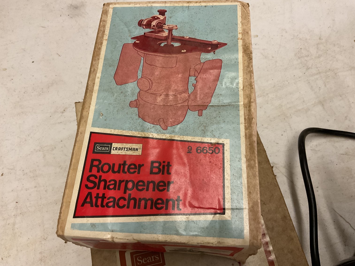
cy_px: 133
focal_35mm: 29
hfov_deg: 61.7
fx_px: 297
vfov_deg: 48.2
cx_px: 178
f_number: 1.8
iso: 200
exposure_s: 1/40
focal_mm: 3
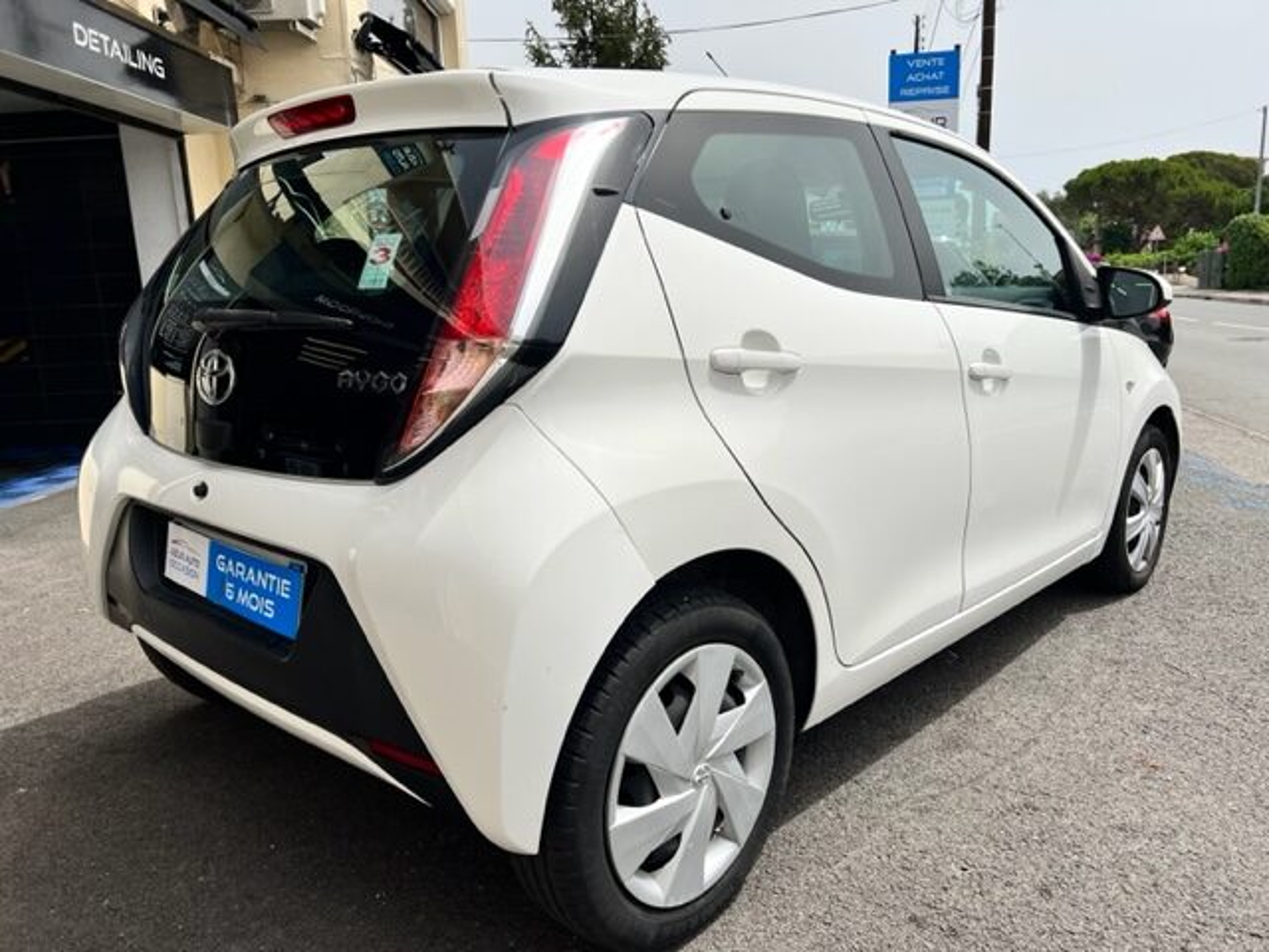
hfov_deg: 67.3
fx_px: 953
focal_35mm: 26
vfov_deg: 53.1
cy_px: 476
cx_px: 634
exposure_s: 1/6579
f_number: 1.5
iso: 50
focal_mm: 5.7
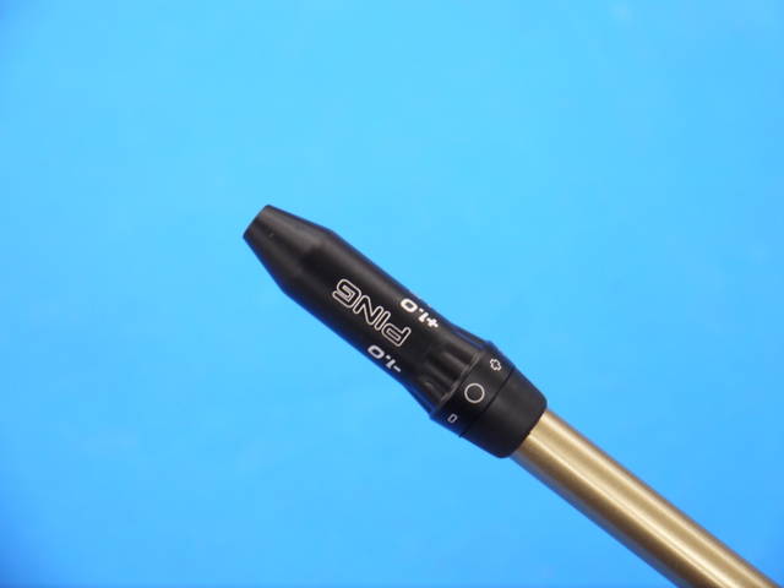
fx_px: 1902
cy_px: 294
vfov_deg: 17.6
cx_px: 392
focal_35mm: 84
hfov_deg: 23.3
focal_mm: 42
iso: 640
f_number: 5.6
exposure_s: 1/80
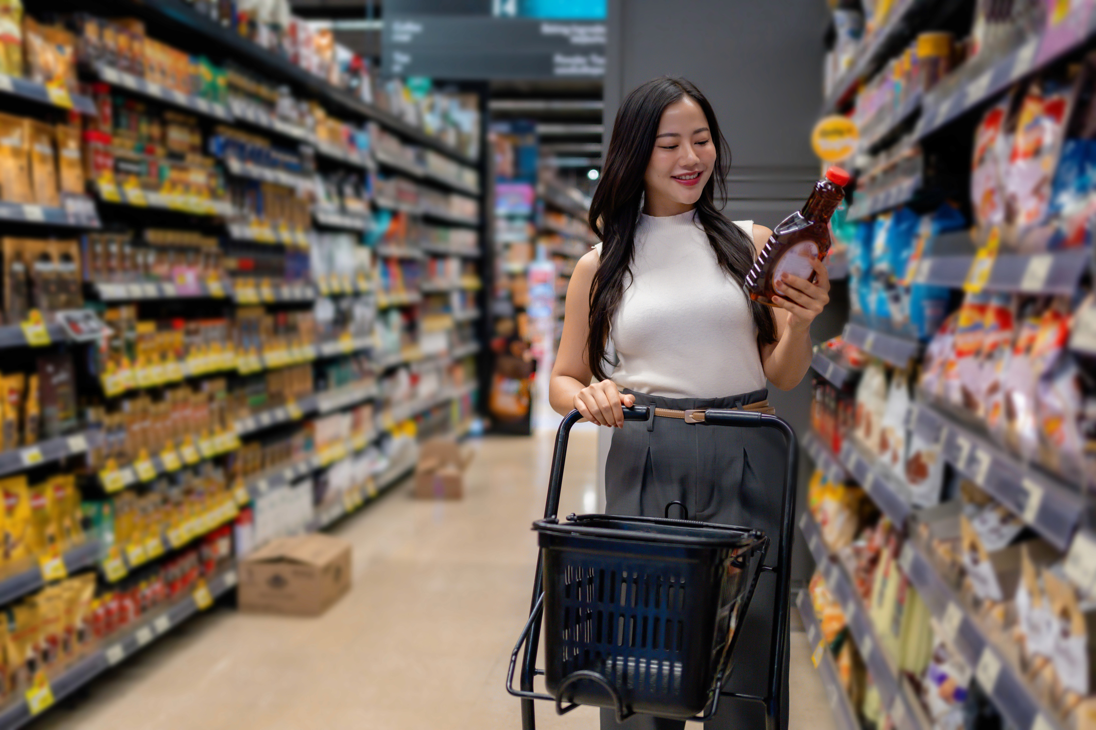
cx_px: 548
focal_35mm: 40
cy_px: 365
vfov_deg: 33.4
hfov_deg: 48.5
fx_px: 1218
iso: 1250
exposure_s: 1/320
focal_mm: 40
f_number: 2
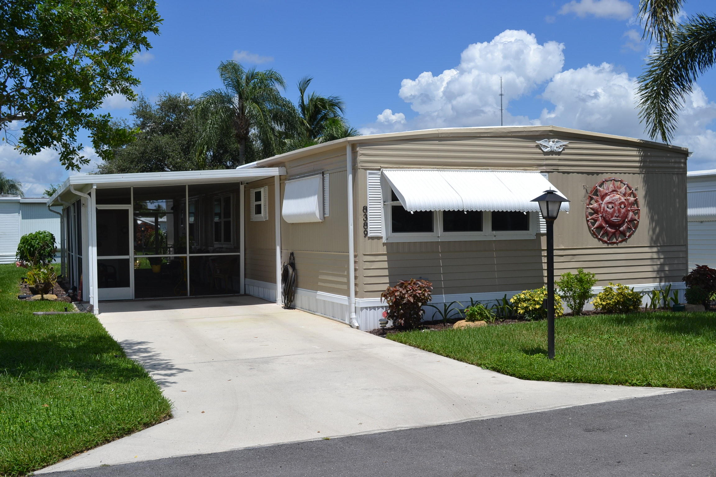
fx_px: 776
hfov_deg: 49.6
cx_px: 358
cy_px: 238
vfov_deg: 34.2
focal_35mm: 39
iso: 100
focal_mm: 26
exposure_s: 1/320
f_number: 9
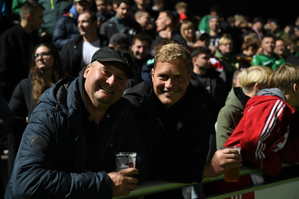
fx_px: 457
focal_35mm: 55
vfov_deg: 24.6
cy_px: 100
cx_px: 150
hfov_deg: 36.3
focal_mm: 55
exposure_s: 1/640
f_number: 2.8
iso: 5000
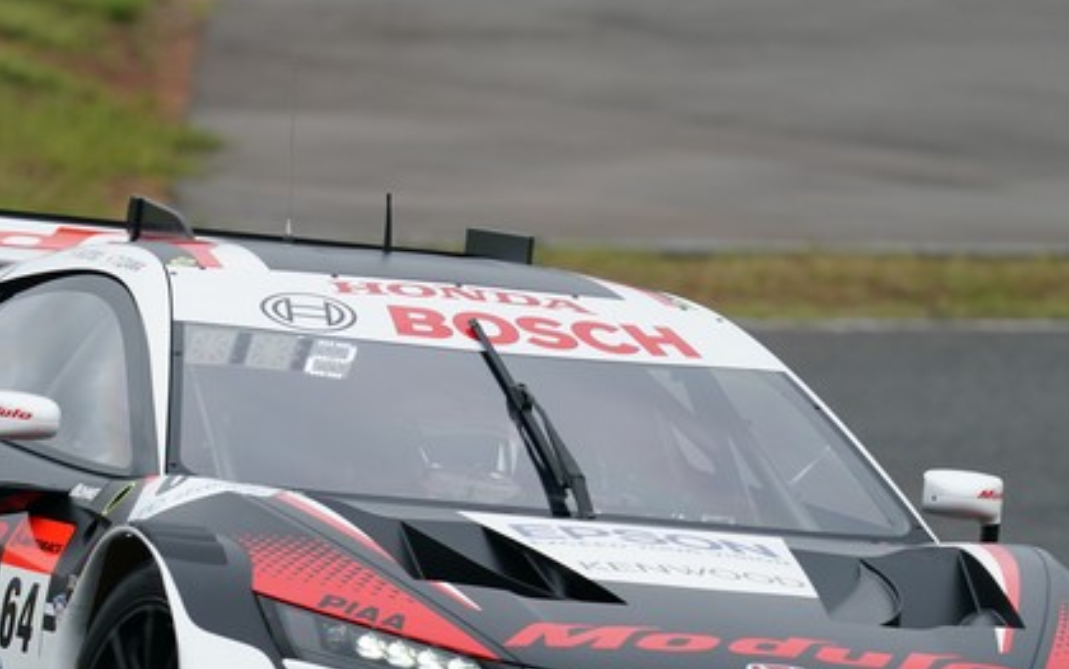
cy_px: 603
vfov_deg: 1.5
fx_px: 26059
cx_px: 361
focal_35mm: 894
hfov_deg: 2.3
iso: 500
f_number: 7.1
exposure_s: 1/800
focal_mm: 512
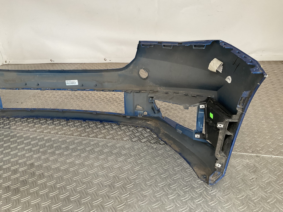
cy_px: 106
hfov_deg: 61.7
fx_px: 237
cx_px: 142
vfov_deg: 48.2
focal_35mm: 29
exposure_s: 1/50
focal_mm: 3
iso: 50
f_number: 1.8
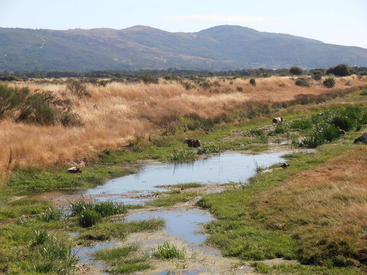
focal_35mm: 111
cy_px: 138
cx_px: 184
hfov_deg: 17.7
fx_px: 1177
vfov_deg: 13.3
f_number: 5.5
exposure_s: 1/400
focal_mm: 19.64
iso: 80
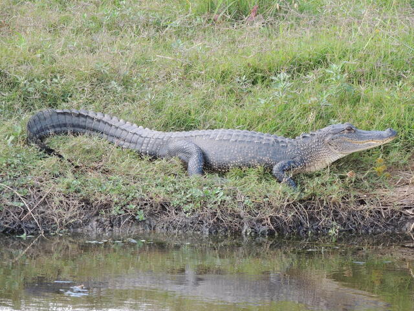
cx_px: 207
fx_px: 4186
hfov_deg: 5.7
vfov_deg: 4.2
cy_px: 156
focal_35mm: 350
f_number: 4.8
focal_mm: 62.4
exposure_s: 1/200
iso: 280
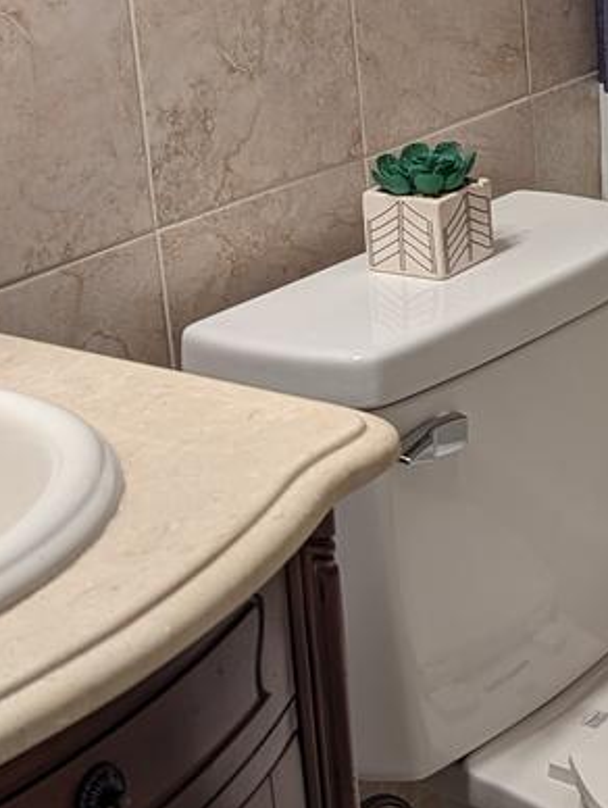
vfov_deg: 20.4
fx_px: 2220
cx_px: 854
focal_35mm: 95
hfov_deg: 14.7
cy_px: 160
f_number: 1.85
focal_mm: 6.81
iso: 54
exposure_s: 1/40
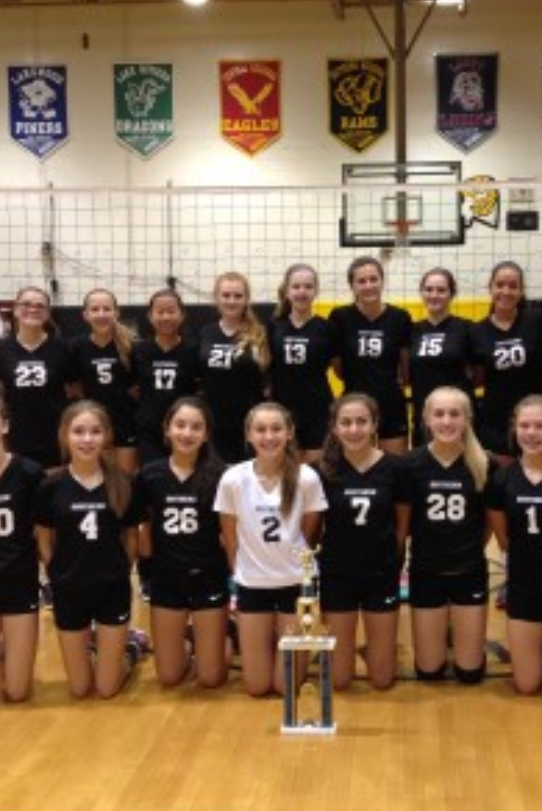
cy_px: 414
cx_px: 359
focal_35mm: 47
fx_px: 1060
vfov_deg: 41.9
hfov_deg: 28.5
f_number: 2.4
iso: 125
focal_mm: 4.12
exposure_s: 1/20
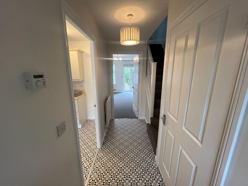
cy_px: 93
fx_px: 93
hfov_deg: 106.2
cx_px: 124
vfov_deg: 89.9
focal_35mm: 13
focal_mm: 1.57
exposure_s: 1/100
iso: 160
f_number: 1.8
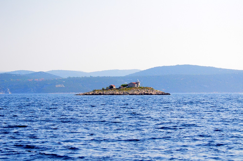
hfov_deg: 19.5
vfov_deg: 13.0
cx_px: 122
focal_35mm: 105
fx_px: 707
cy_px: 80
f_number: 4.5
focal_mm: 70
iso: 1600
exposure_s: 1/8000
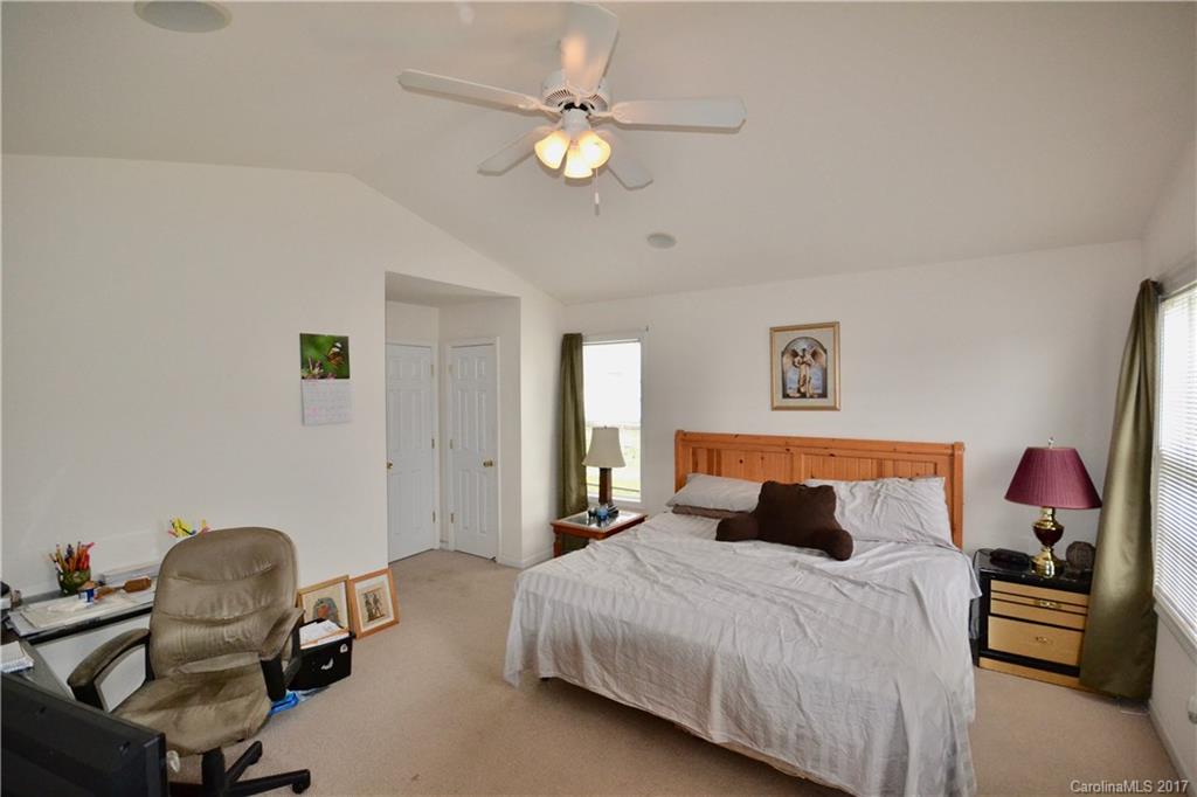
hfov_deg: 100.4
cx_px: 598
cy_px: 398
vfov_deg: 77.3
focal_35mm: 15
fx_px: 499
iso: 1600
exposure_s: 1/200
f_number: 8
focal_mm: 10
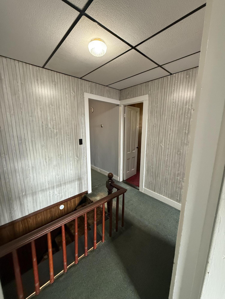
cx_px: 112
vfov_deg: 102.1
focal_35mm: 14
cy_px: 150
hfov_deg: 85.7
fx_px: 121
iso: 500
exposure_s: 1/60
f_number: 2.2
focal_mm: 2.22
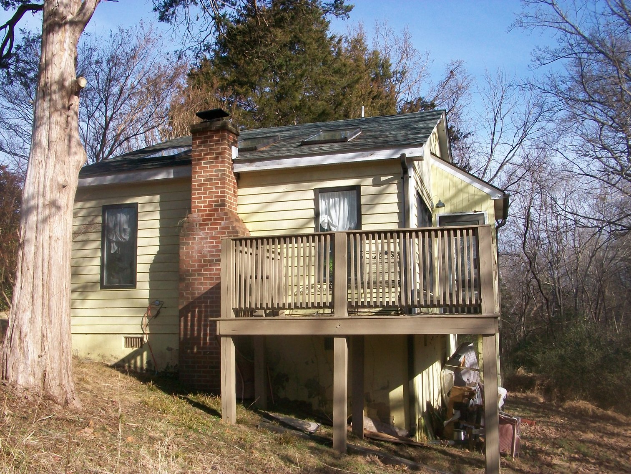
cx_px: 316
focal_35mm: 34
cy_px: 237
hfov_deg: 54.0
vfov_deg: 41.8
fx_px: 620
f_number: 5.5
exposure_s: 1/320
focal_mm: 5.7
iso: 80
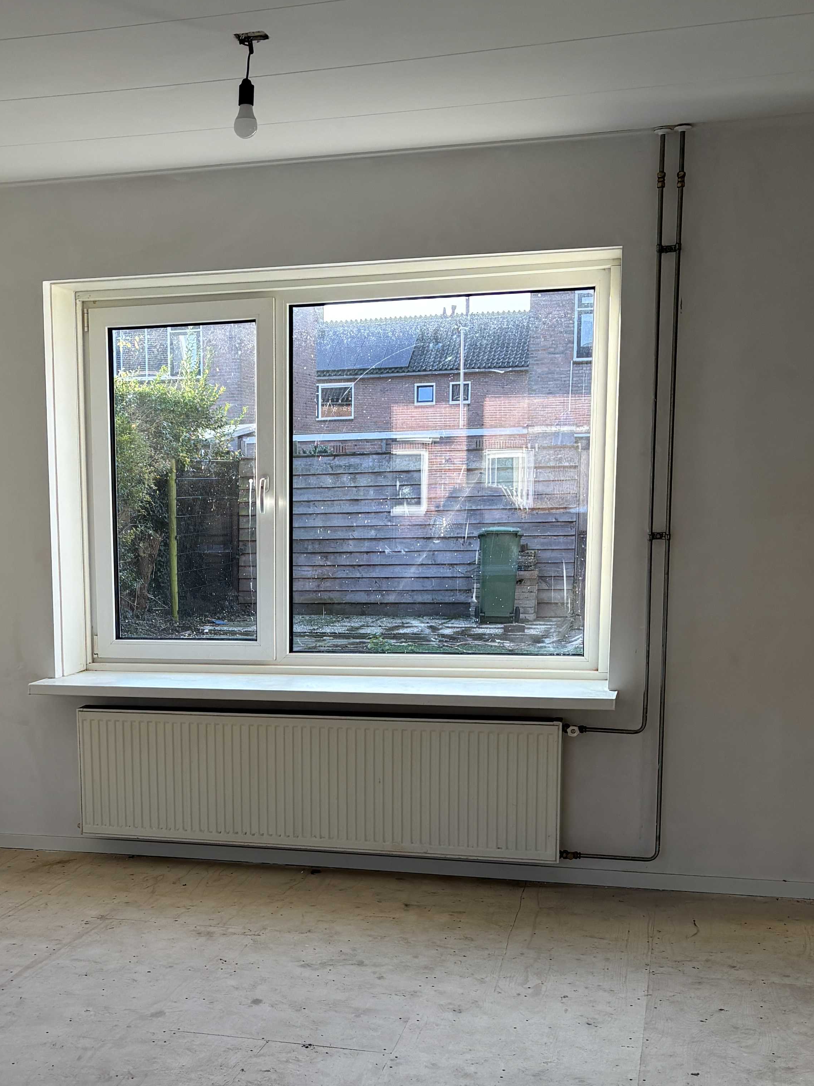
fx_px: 1536
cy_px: 739
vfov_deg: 38.4
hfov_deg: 29.0
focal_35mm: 49
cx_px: 168
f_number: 1.6
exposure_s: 1/199
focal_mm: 5.96
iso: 50
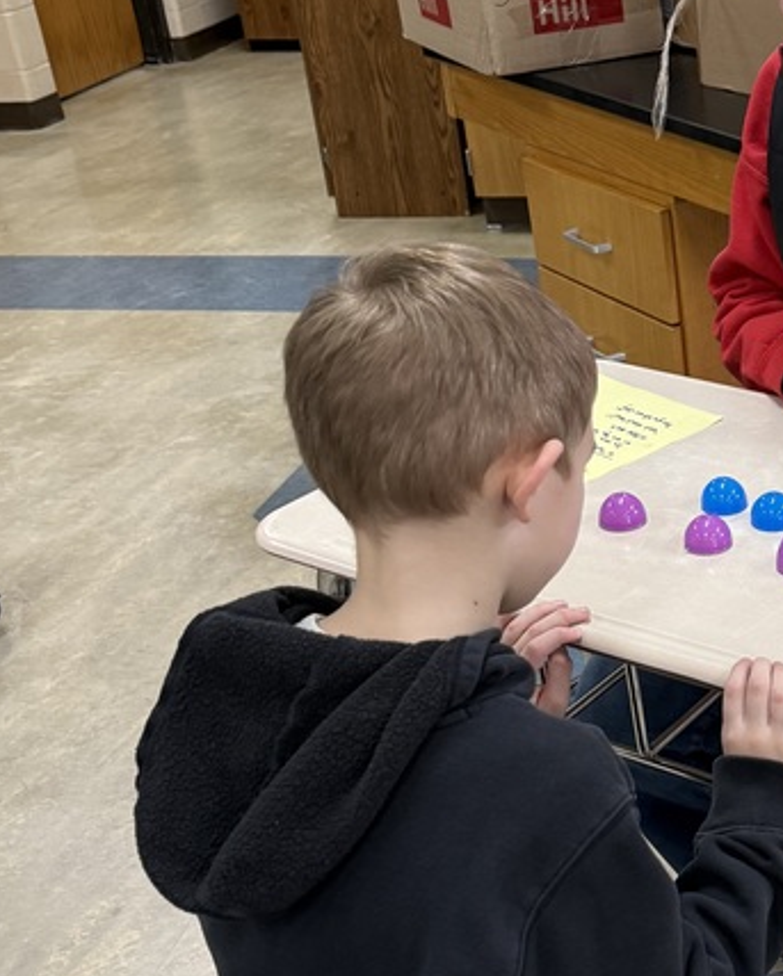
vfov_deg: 33.4
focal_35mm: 56
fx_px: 1620
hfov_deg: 25.3
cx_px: 849
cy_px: 600
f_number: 1.78
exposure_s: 1/60
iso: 200
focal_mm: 6.76
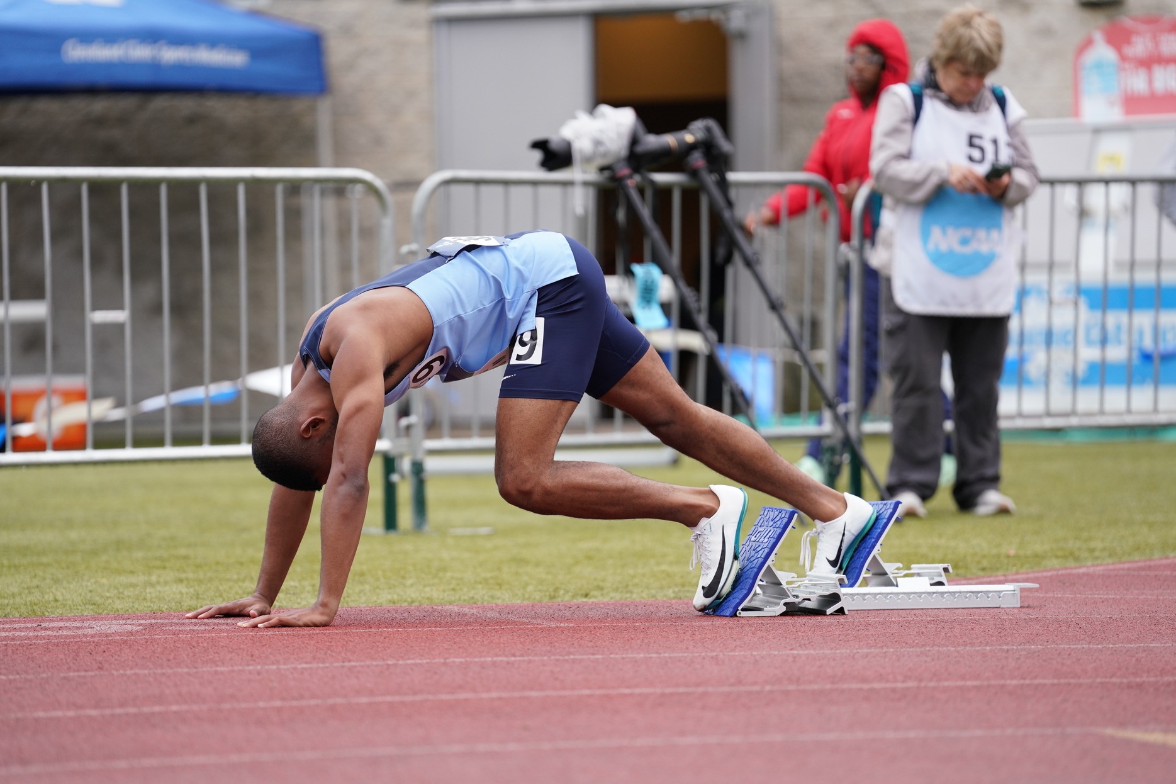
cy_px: 419
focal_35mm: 198
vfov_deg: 6.9
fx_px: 6467
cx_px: 549
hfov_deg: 10.4
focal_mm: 185
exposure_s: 1/1250
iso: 640
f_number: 2.8
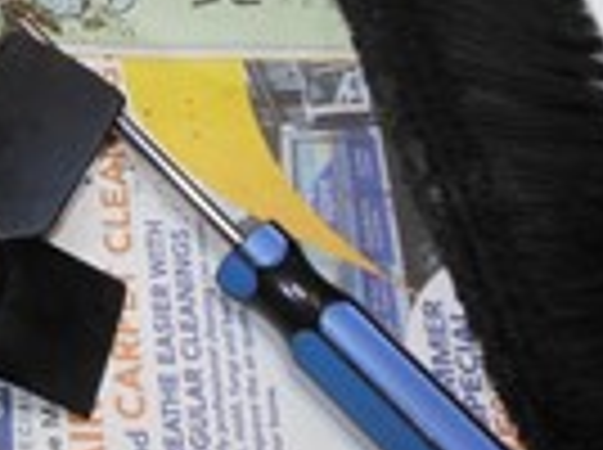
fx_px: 1687
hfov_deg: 19.3
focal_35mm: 97
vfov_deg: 14.2
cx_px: -94
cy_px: -216
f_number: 3.3
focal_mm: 5.2
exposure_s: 1/30
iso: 125
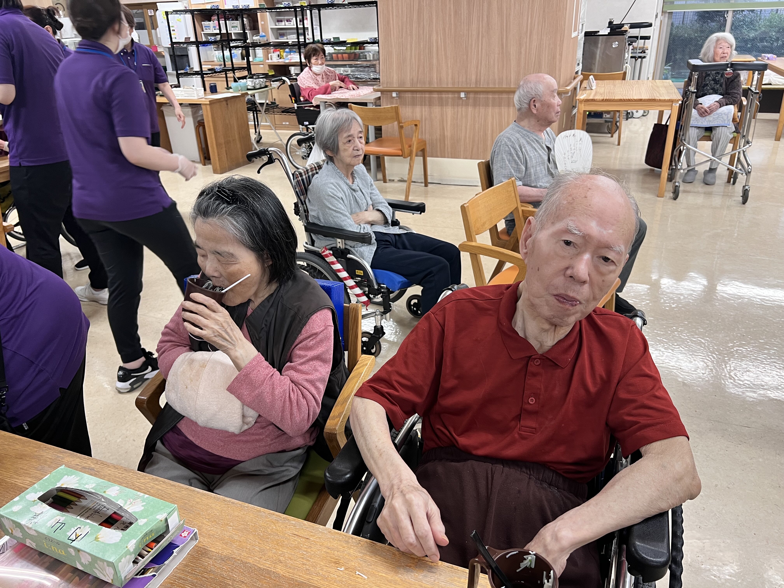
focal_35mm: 26
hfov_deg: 67.3
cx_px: 392
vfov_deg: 53.1
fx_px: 589
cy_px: 294
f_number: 1.5
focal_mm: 5.7
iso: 80
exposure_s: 1/60
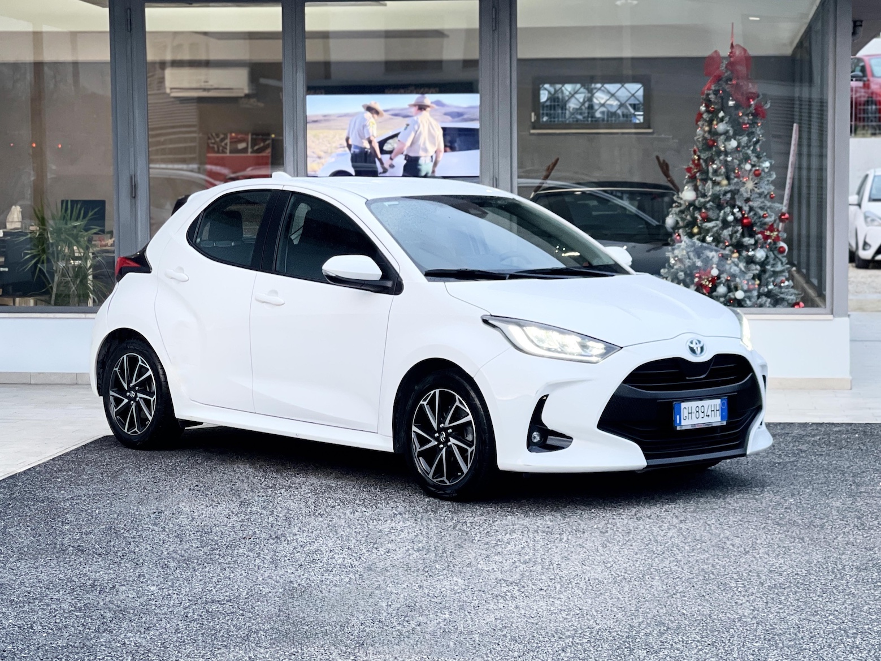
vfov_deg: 22.9
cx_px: 440
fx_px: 1629
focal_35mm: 64
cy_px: 330
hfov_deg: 30.3
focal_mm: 7.5
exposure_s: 1/100
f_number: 2.2
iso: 160
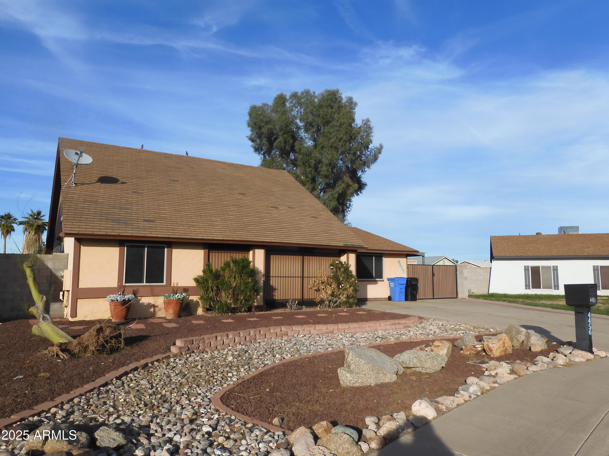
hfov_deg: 71.6
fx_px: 422
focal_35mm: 24
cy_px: 228
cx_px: 304
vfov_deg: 56.8
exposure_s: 1/800
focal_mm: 4.3
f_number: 4
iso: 100
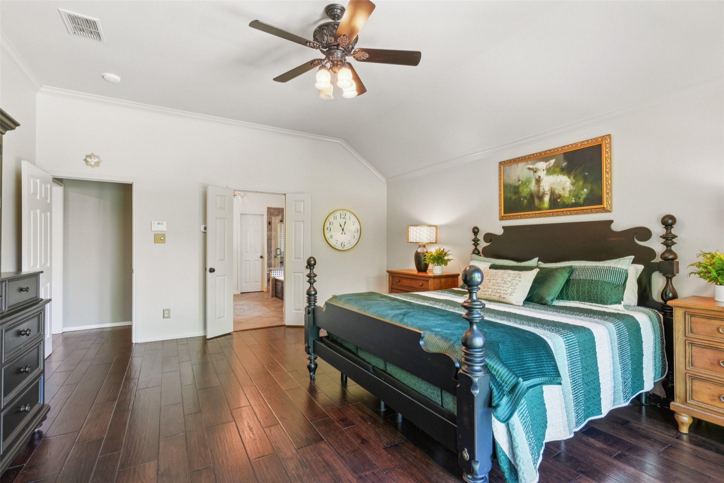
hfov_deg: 96.7
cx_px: 362
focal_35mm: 16
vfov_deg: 73.7
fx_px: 322
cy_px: 242
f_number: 8
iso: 400
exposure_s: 1/5
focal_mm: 16
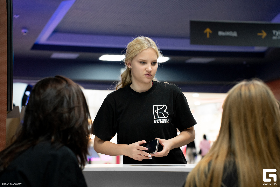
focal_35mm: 75
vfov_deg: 18.2
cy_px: 94
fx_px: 583
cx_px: 140
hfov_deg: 27.0
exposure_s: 1/125
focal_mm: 75
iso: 3200
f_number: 4
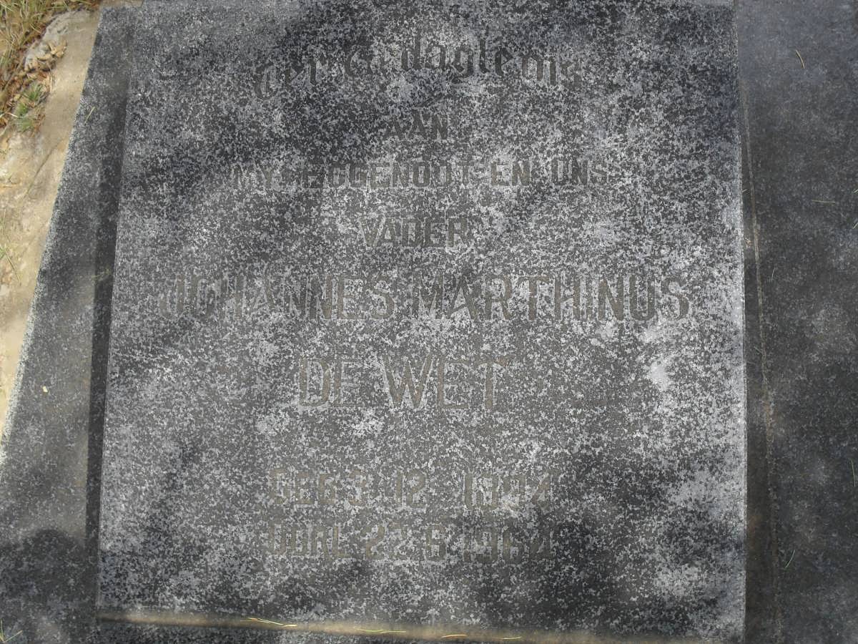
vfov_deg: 34.3
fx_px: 1041
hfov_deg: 44.8
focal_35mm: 42
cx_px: 429
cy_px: 322
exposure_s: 1/250
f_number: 3.6
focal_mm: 7.5
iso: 100
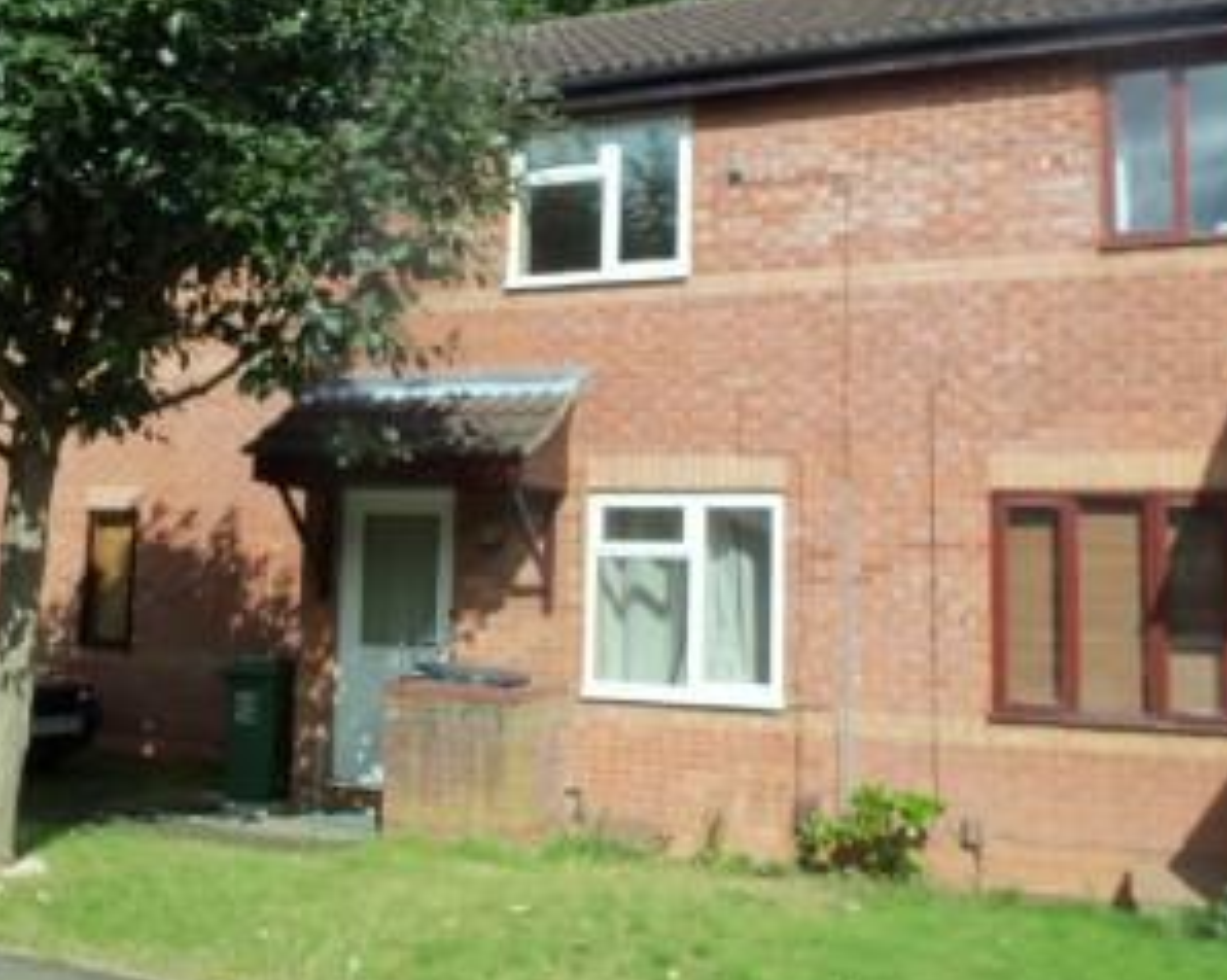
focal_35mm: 38
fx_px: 1379
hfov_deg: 47.6
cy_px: 436
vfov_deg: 39.1
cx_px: 465
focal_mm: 5.2
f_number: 8.6
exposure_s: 1/125
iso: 80
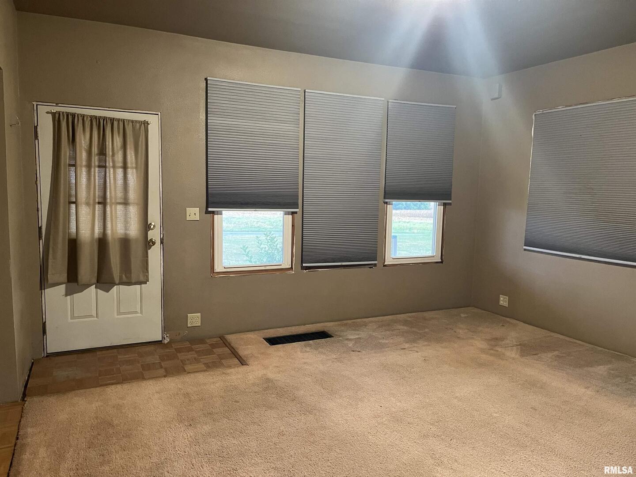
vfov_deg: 53.1
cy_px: 238
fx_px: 478
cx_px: 318
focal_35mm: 26
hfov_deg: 67.3
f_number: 1.6
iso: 500
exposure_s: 1/60
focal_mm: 5.1
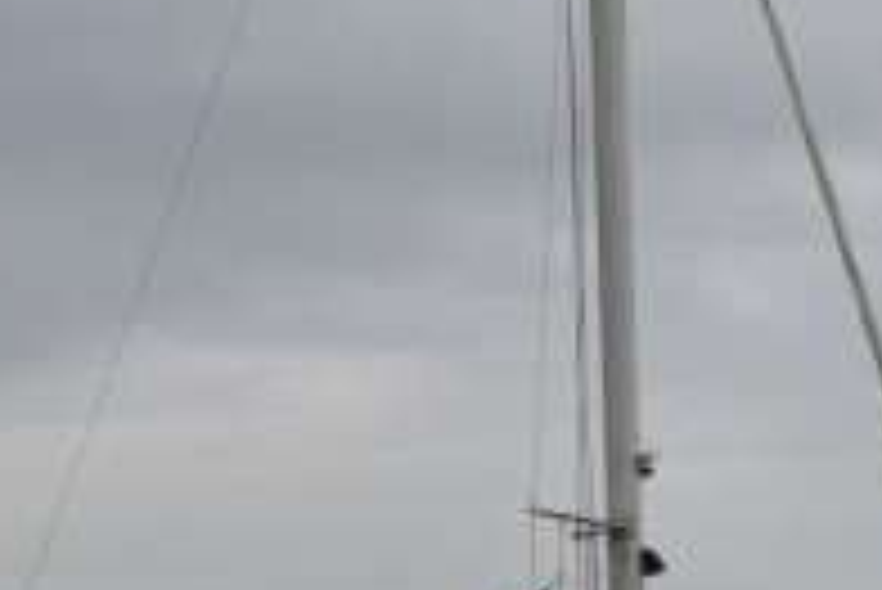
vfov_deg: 4.8
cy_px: 842
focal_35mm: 286
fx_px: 7012
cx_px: -418
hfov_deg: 7.1
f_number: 10
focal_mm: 70
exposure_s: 1/320
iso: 125
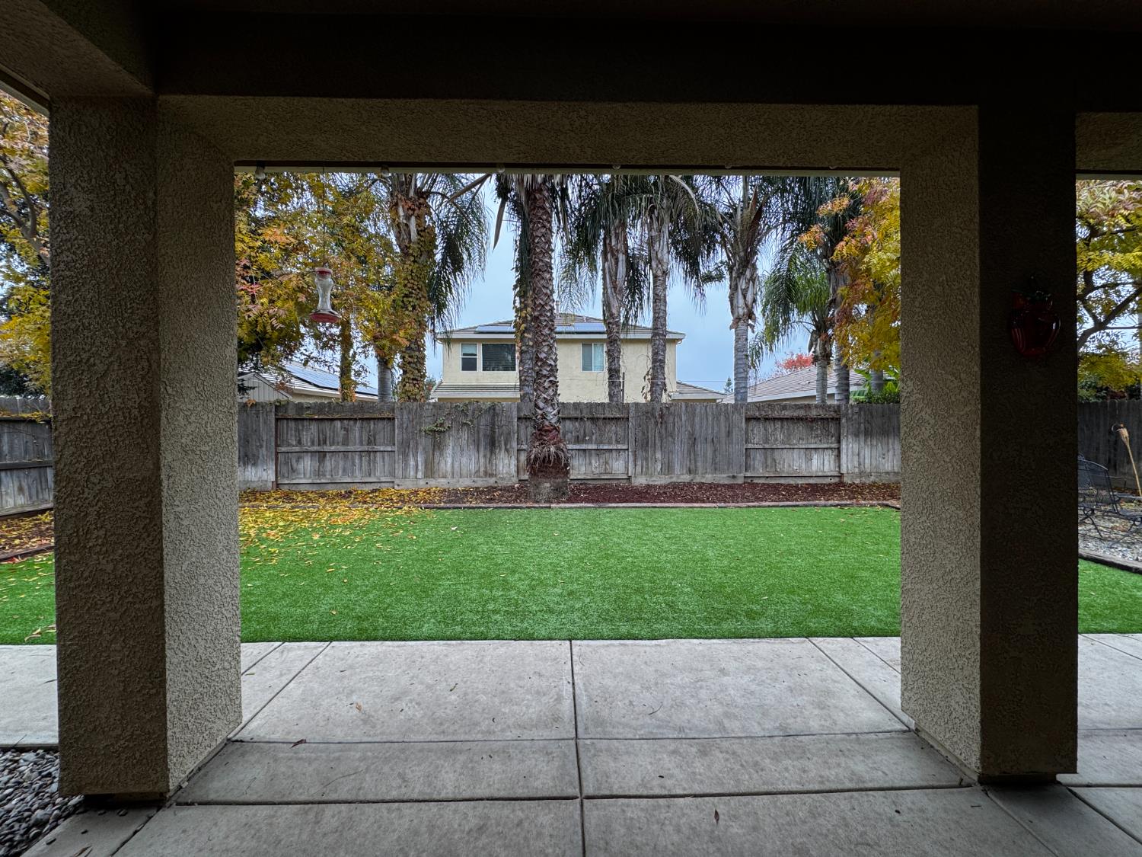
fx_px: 462
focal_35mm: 14
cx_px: 571
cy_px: 428
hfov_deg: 102.1
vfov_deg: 85.7
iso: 40
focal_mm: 2.22
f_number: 2.2
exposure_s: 1/192
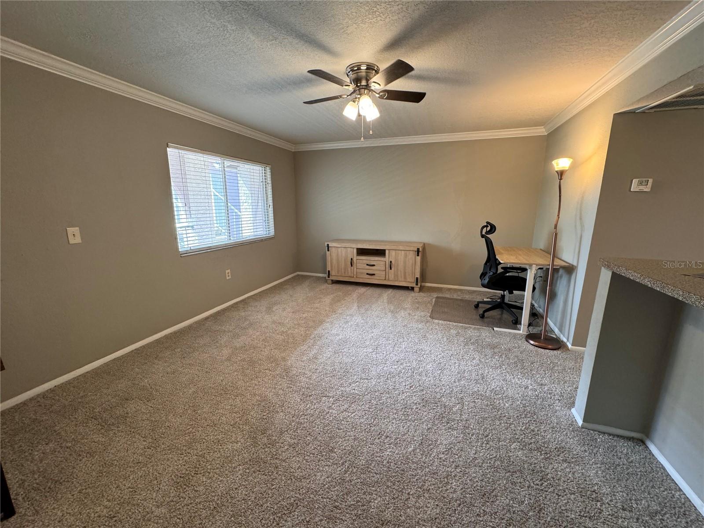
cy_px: 264
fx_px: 285
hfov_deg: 102.1
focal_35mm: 14
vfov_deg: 85.7
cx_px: 352
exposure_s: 1/60
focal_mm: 2.22
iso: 250
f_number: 2.2
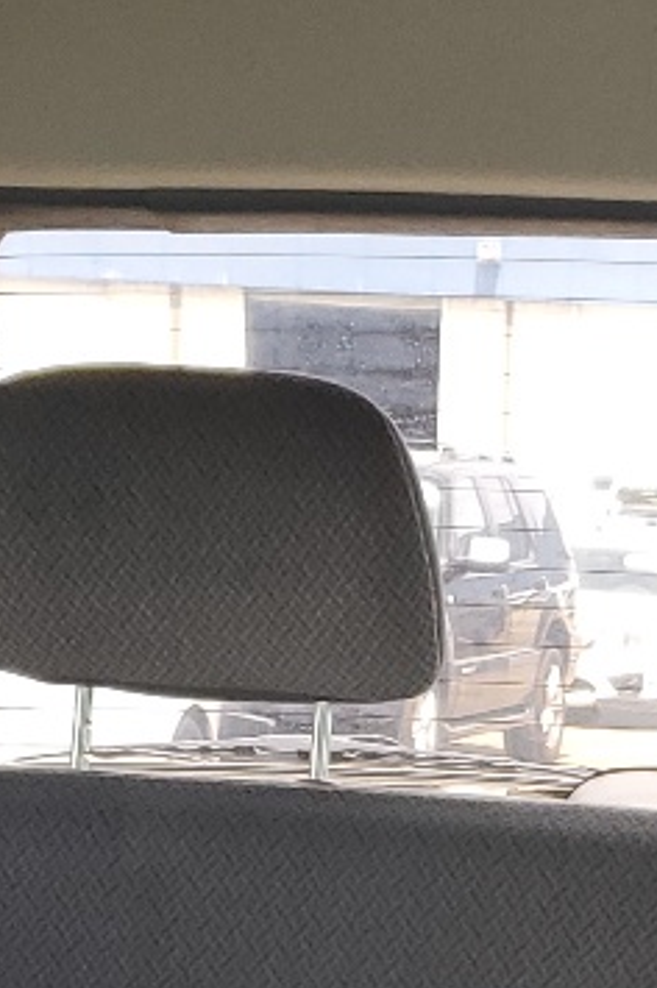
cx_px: 788
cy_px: 1308
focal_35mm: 122
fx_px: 3346
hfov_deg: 11.0
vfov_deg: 15.9
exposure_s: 1/120
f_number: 1.5
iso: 54
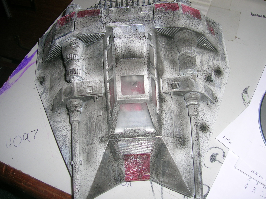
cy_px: 100
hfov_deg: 52.6
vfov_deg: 40.7
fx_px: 269
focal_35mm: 35
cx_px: 133
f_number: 4.8
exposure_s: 1/60.1
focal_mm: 5.4
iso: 50
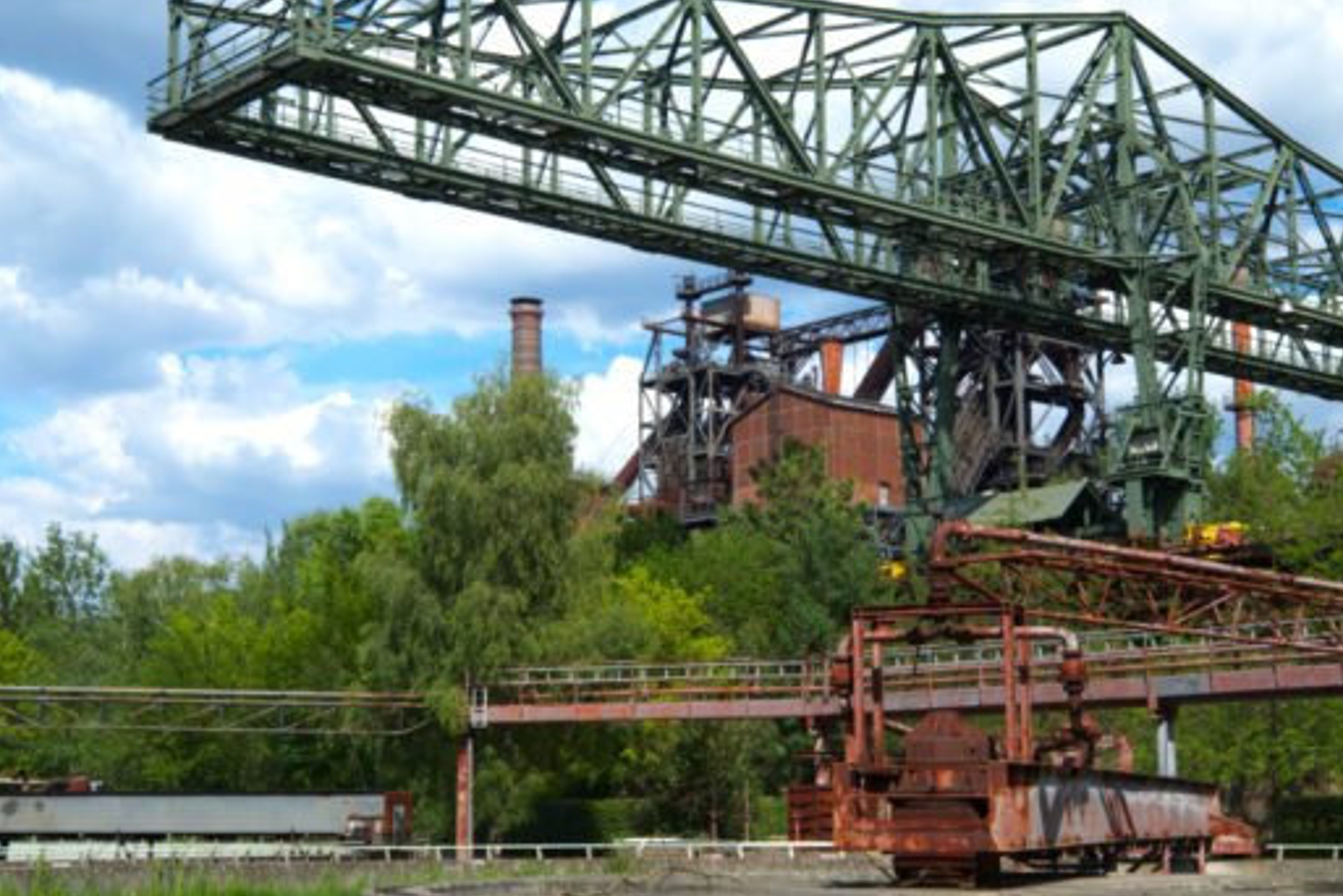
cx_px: 675
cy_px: 435
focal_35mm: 55
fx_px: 2052
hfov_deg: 36.2
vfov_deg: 24.6
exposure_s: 1/125
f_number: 8
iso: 200
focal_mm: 31.1
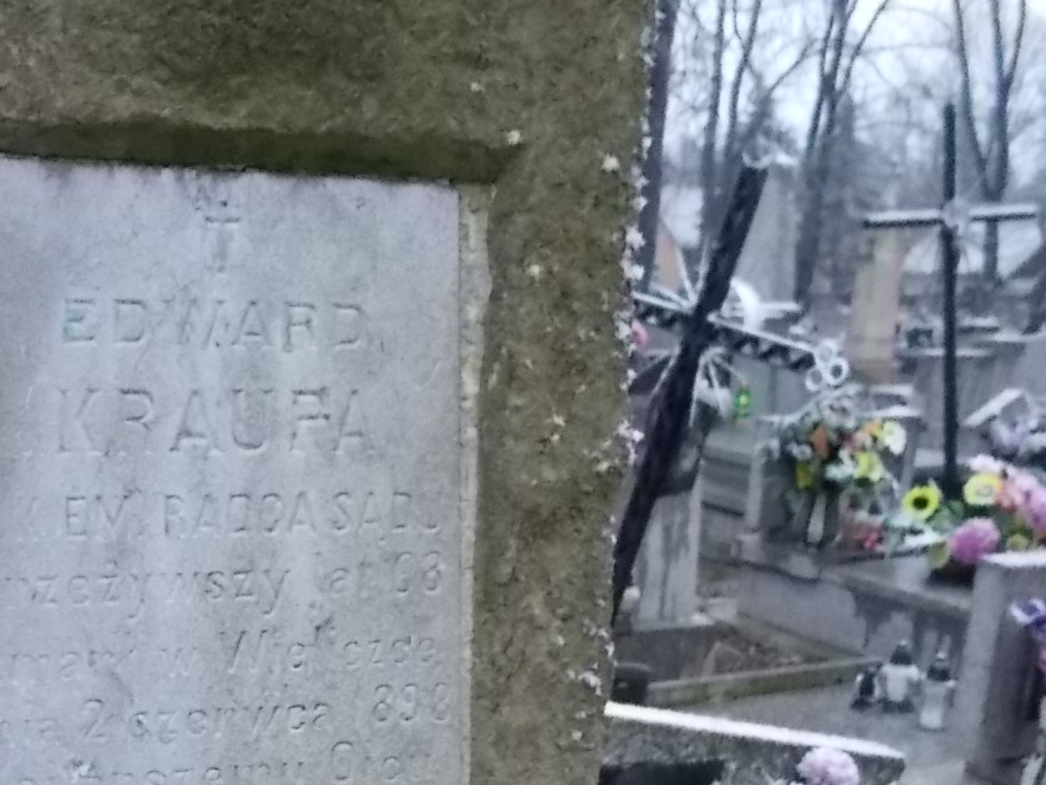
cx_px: 267
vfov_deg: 29.8
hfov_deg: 39.4
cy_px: 677
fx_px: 1420
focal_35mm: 47
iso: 400
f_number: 3.2
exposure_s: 1/80
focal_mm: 4.6
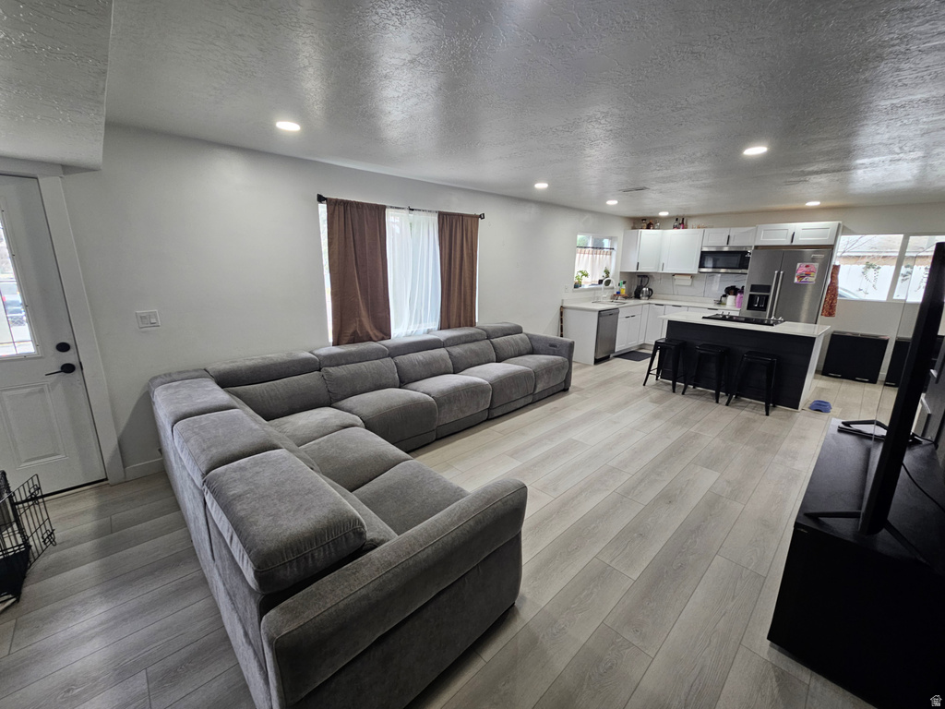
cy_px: 354
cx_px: 472
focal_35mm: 13
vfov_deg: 89.9
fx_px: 355
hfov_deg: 106.2
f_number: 2.2
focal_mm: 2.2
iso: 125
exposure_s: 1/60
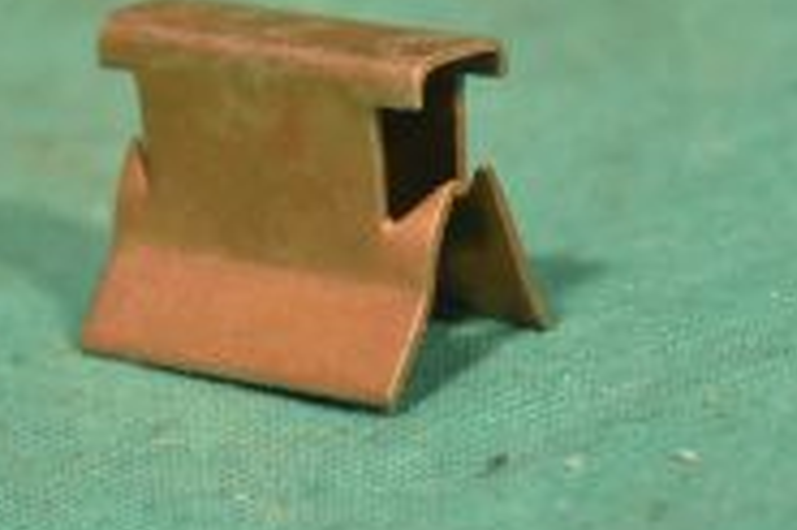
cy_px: 142
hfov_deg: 7.7
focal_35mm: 268
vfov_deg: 5.1
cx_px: 202
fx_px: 5919
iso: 1250
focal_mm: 55
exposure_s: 1/100
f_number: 13
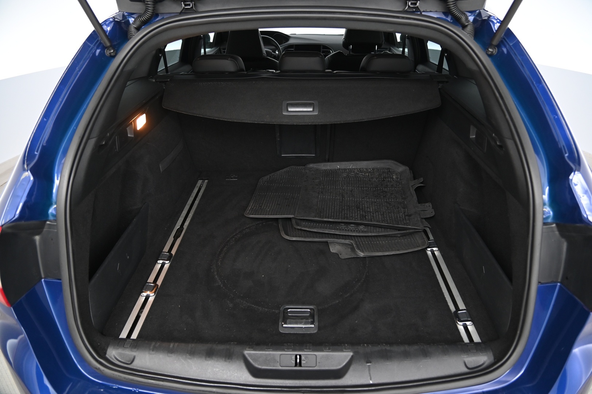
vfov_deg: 53.1
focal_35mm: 24
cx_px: 296
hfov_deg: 73.8
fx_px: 394
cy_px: 197
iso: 2000
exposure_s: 1/25
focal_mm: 24
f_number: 4
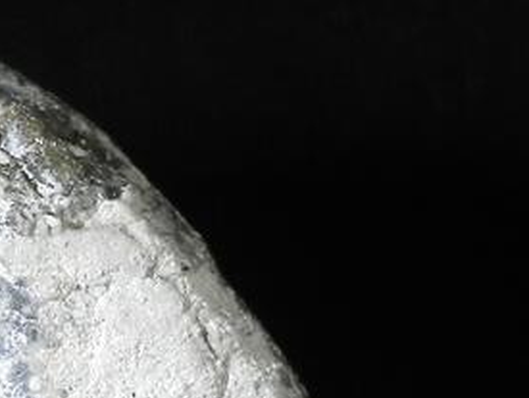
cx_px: -587
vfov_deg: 3.8
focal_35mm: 386
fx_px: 5907
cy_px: 652
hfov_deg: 5.0
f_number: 4
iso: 160
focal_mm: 15.1
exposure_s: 1/213
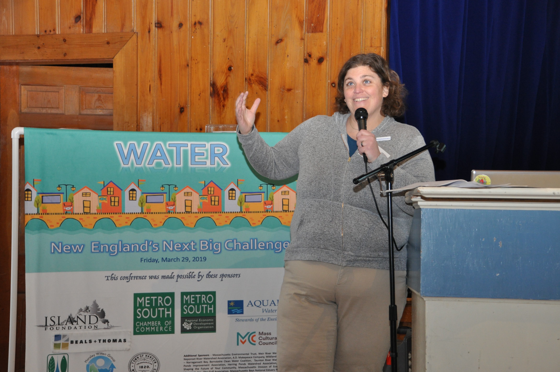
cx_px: 280
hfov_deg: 29.3
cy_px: 186
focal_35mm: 69
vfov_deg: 19.7
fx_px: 1072
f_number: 4.8
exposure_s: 1/60
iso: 800
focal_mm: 46
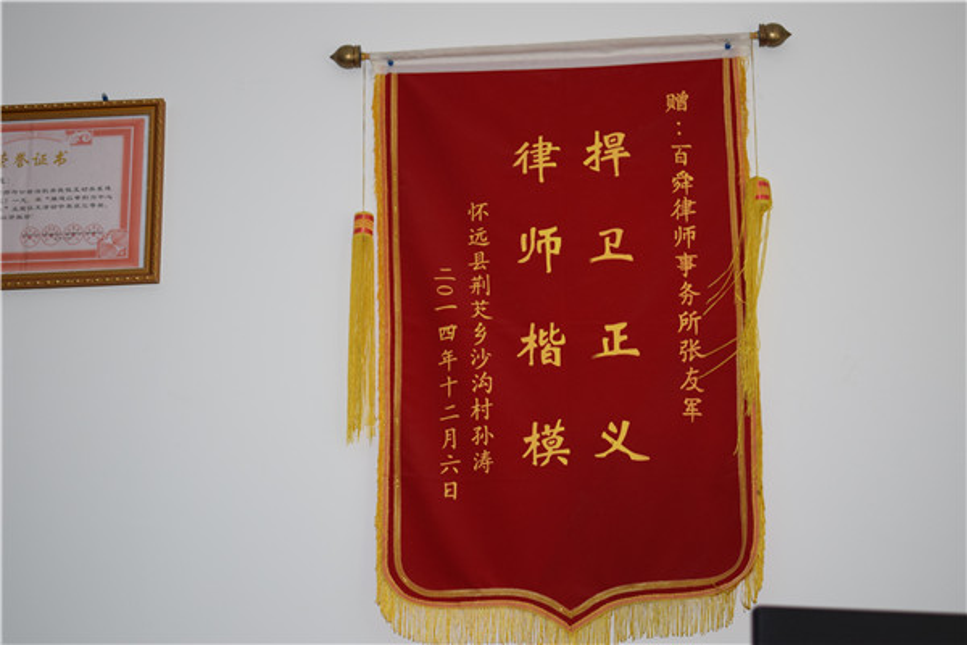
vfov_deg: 18.9
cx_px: 484
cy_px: 322
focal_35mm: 72
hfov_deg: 28.1
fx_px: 1934
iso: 800
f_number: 5.3
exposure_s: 1/60
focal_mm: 48
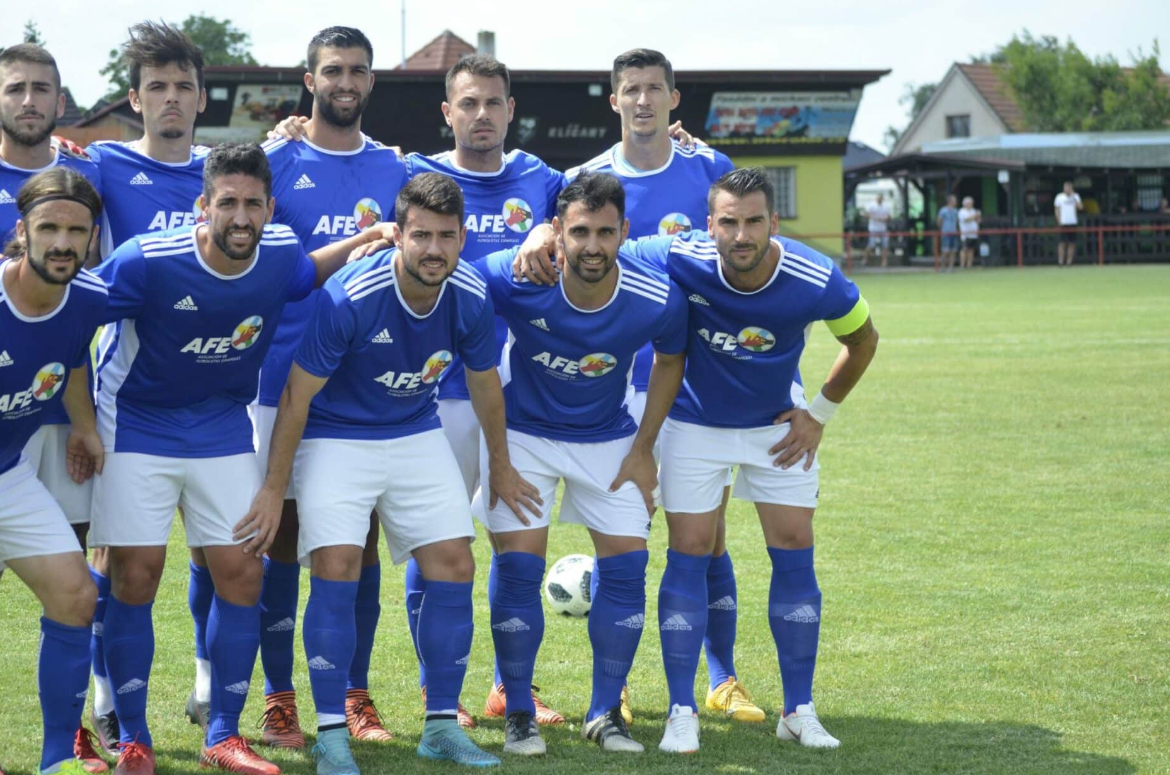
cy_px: 354
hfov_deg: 19.0
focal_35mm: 108
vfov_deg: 12.7
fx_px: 3487
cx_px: 576
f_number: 5
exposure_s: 1/1250
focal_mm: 65
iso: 400
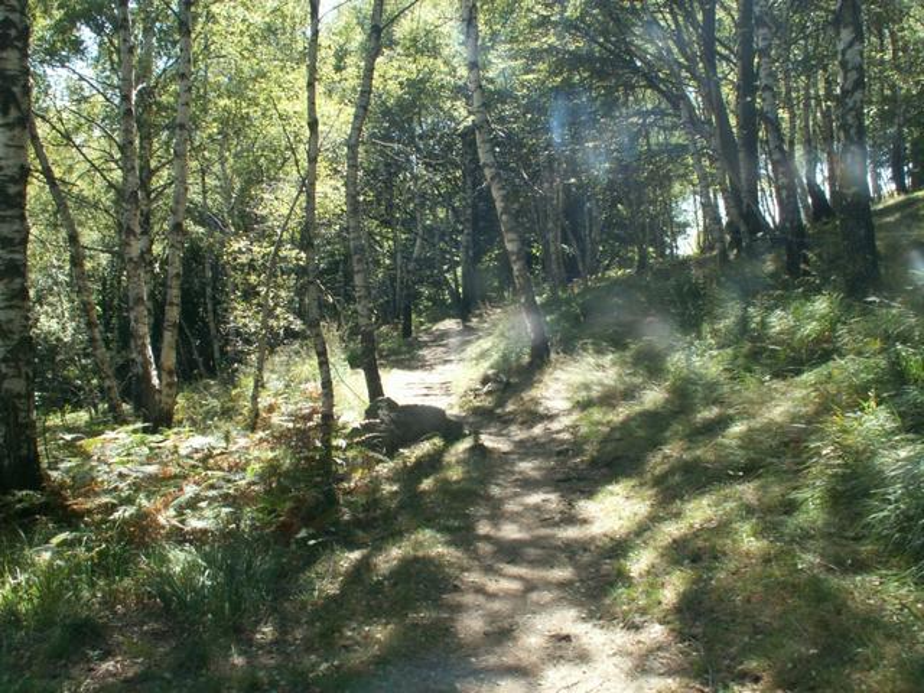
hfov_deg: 52.6
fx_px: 934
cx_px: 462
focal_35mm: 35
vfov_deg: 40.7
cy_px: 346
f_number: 7.1
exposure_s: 1/25
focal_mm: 5.86
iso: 50
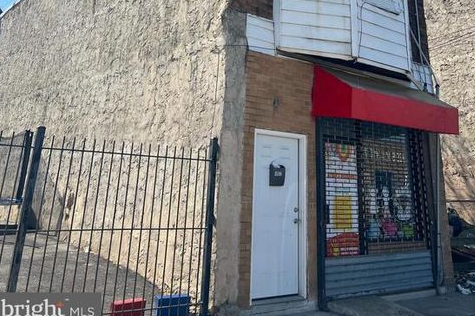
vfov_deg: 32.1
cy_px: -6
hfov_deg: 50.7
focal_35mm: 38
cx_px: 243
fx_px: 501
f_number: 1.5
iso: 50
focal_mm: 5.7
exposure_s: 1/4444
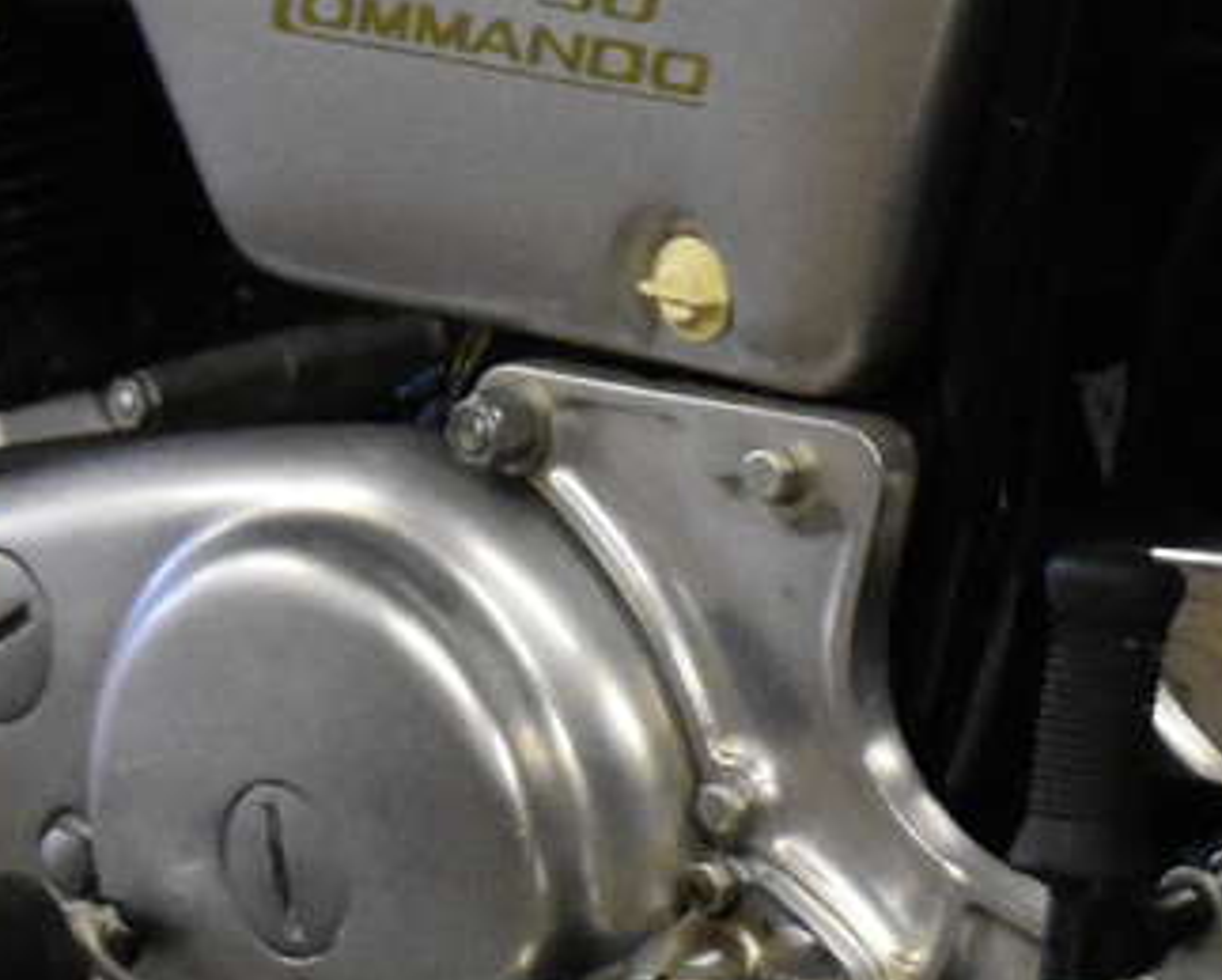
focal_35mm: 209
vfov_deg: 7.4
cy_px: 153
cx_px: 1131
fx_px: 7566
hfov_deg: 9.2
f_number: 3.8
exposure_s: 1/125
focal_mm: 24
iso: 6400
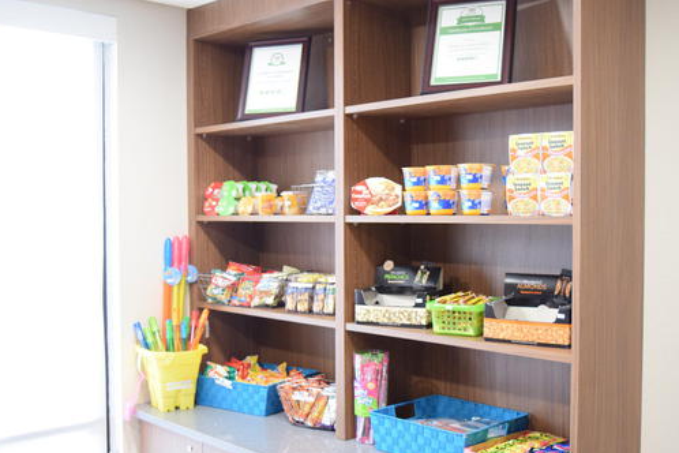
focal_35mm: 41
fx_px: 773
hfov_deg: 47.4
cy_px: 260
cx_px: 340
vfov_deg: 32.6
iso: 1400
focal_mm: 22
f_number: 3.8
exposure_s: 1/60
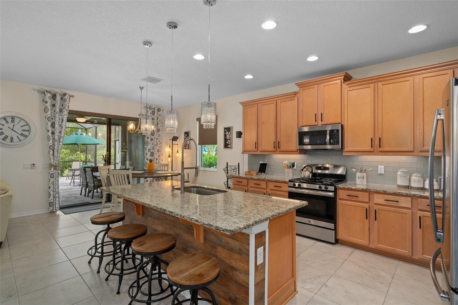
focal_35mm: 17
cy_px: 152
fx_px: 216
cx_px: 229
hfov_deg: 93.3
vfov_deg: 70.4
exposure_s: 1/4
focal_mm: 17
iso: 320
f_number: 8
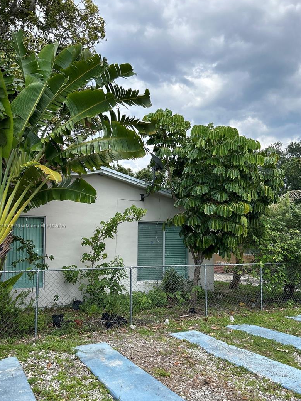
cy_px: 226
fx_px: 348
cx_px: 168
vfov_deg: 59.8
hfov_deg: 46.7
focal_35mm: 30
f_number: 1.5
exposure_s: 1/2762
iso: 50
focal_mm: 5.7
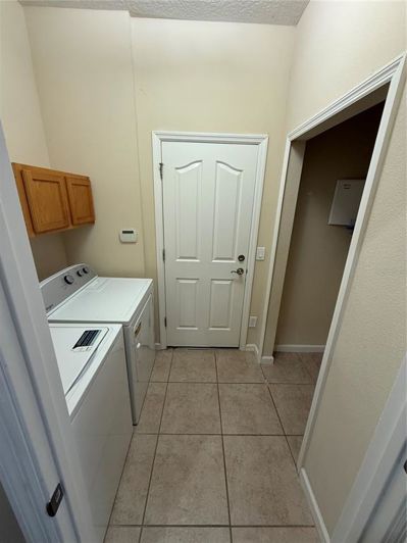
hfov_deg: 85.7
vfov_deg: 102.1
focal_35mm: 14
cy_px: 272
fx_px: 219
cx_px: 204
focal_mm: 2.22
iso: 320
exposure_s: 1/120
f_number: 2.2
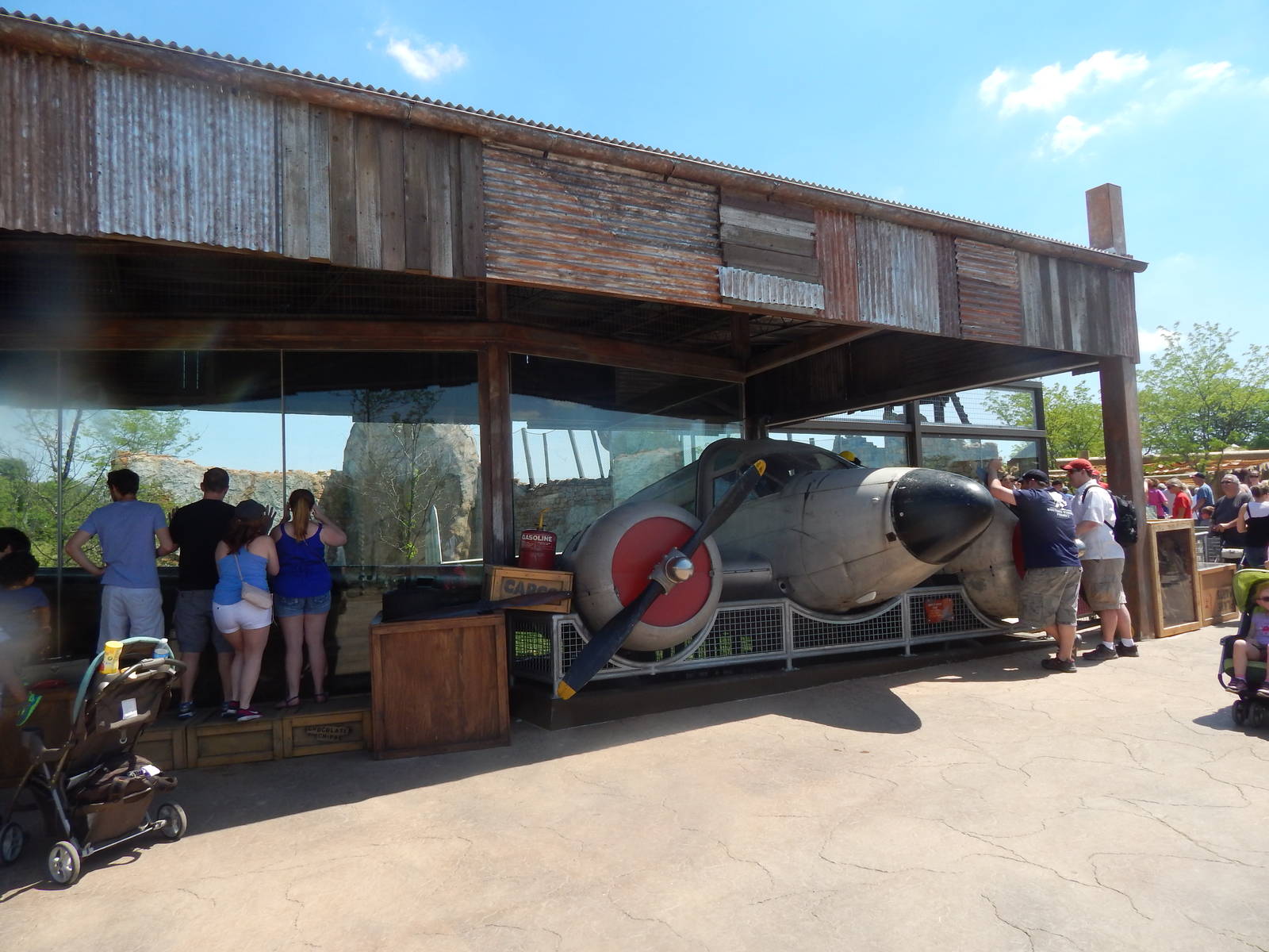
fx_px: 843
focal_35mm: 23
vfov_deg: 58.9
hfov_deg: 73.9
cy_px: 476
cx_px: 634
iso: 125
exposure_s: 1/1250
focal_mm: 4
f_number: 3
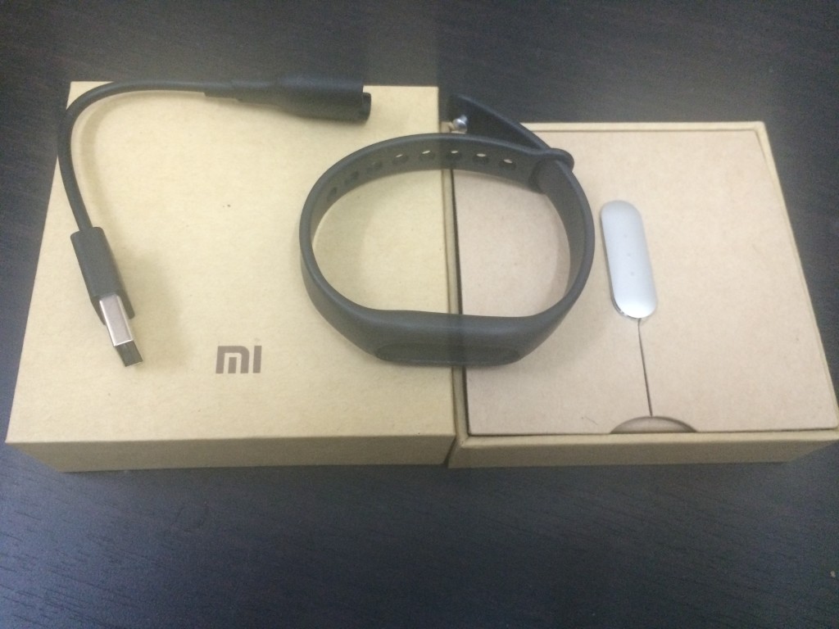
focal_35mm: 29
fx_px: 703
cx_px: 420
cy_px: 314
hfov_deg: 61.7
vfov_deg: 48.2
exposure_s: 1/33
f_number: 2.2
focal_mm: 4.15
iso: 320
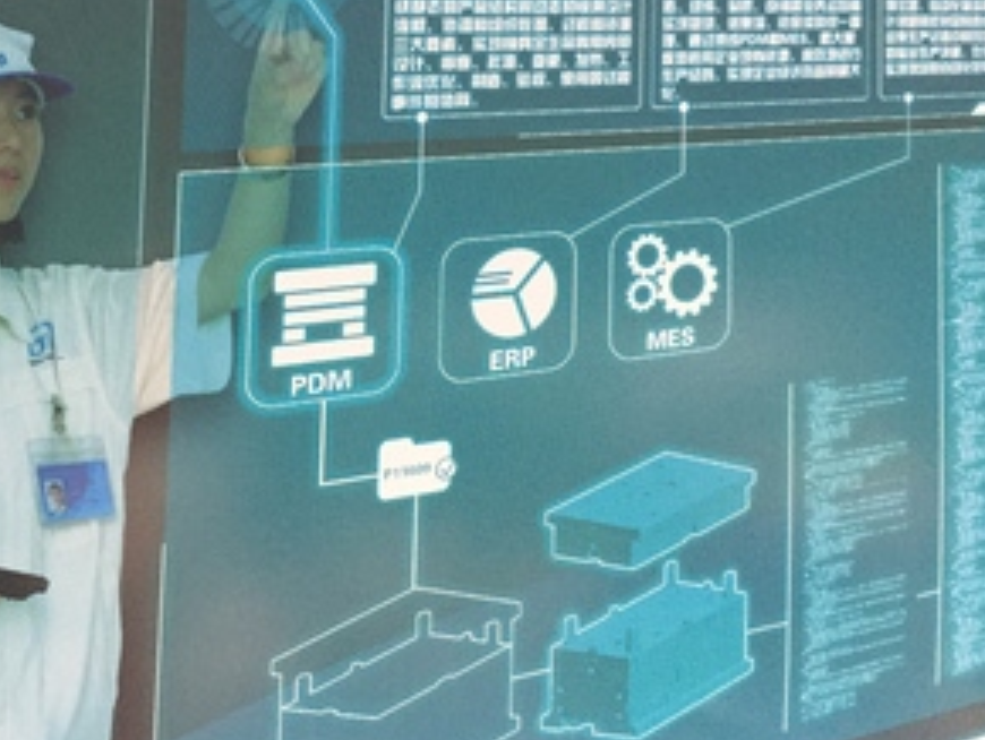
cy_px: 289
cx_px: 401
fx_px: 1139
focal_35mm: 40
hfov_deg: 46.5
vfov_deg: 35.9
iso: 160
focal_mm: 4.15
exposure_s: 1/30
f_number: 2.2
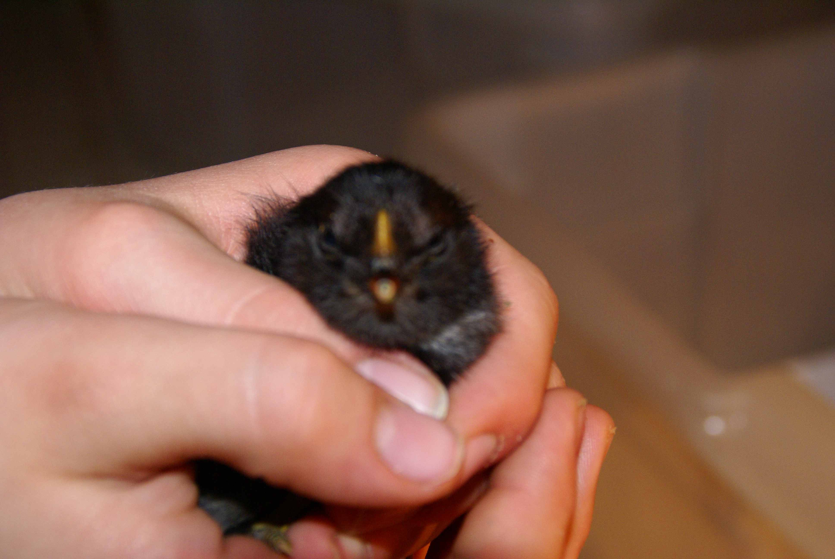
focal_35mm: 90
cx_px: 418
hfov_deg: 22.6
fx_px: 2090
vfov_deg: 15.2
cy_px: 280
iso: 800
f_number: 6.3
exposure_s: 1/100
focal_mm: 60
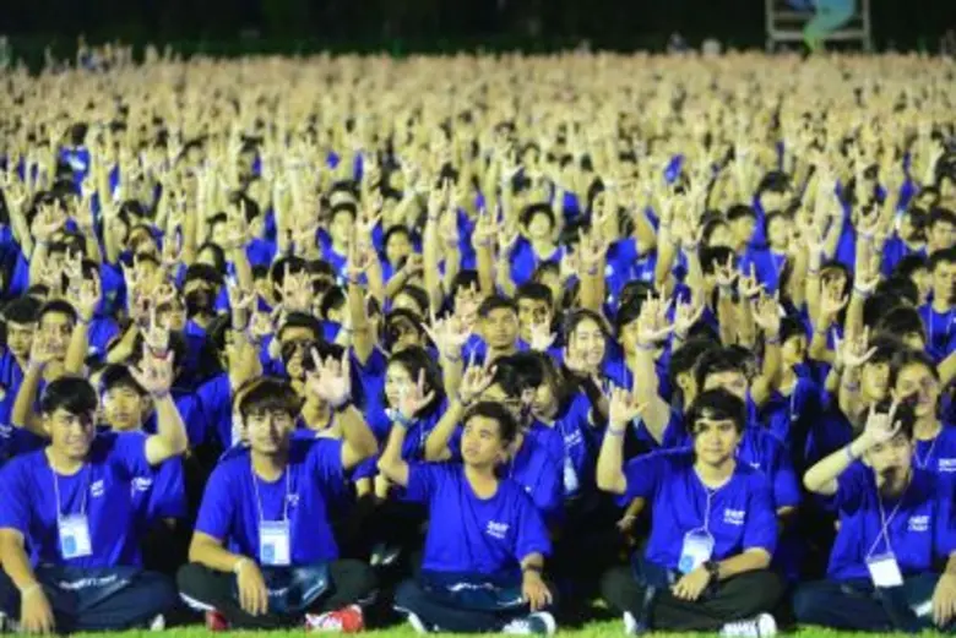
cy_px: 319
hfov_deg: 16.4
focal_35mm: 125
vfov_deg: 11.0
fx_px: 3321
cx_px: 478
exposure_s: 1/125
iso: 3200
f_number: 2.8
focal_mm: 125
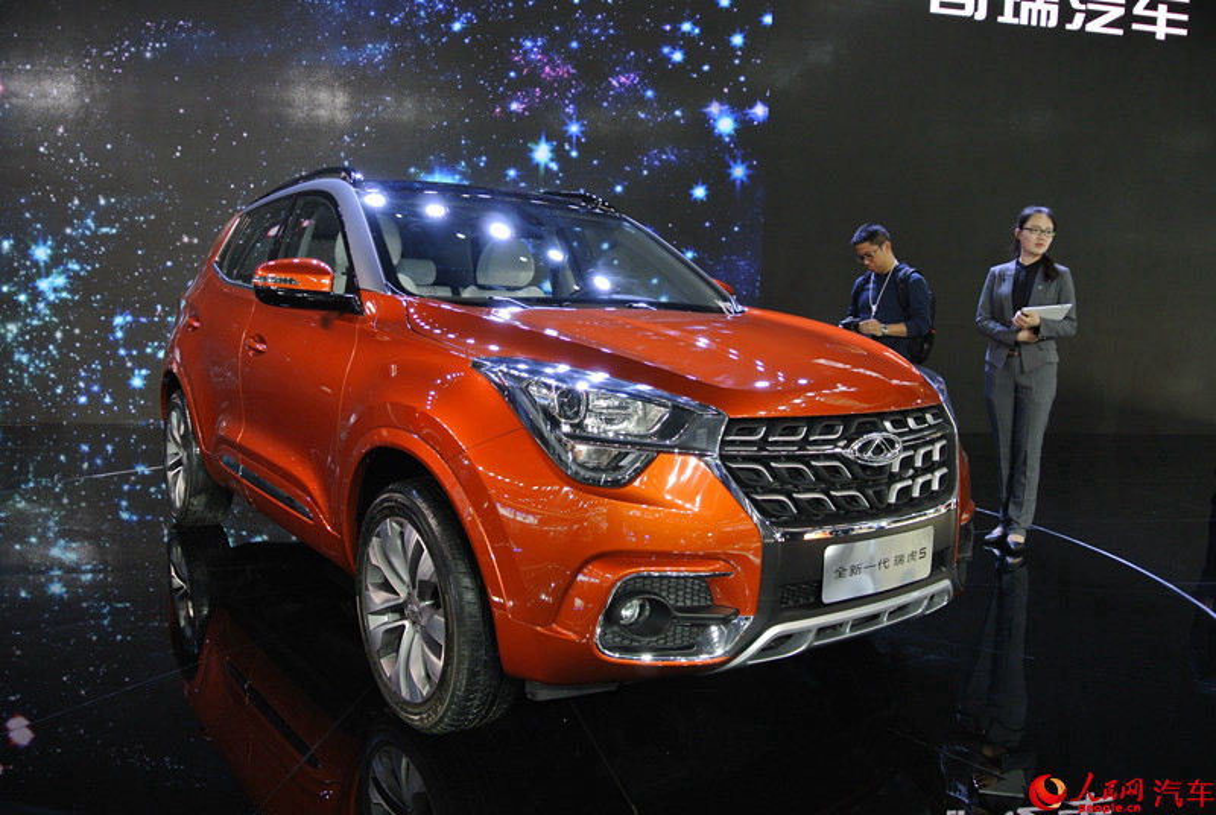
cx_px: 608
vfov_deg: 48.1
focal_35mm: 27
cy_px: 408
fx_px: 913
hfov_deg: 67.3
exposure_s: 1/25
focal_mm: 10
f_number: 3.5
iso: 200
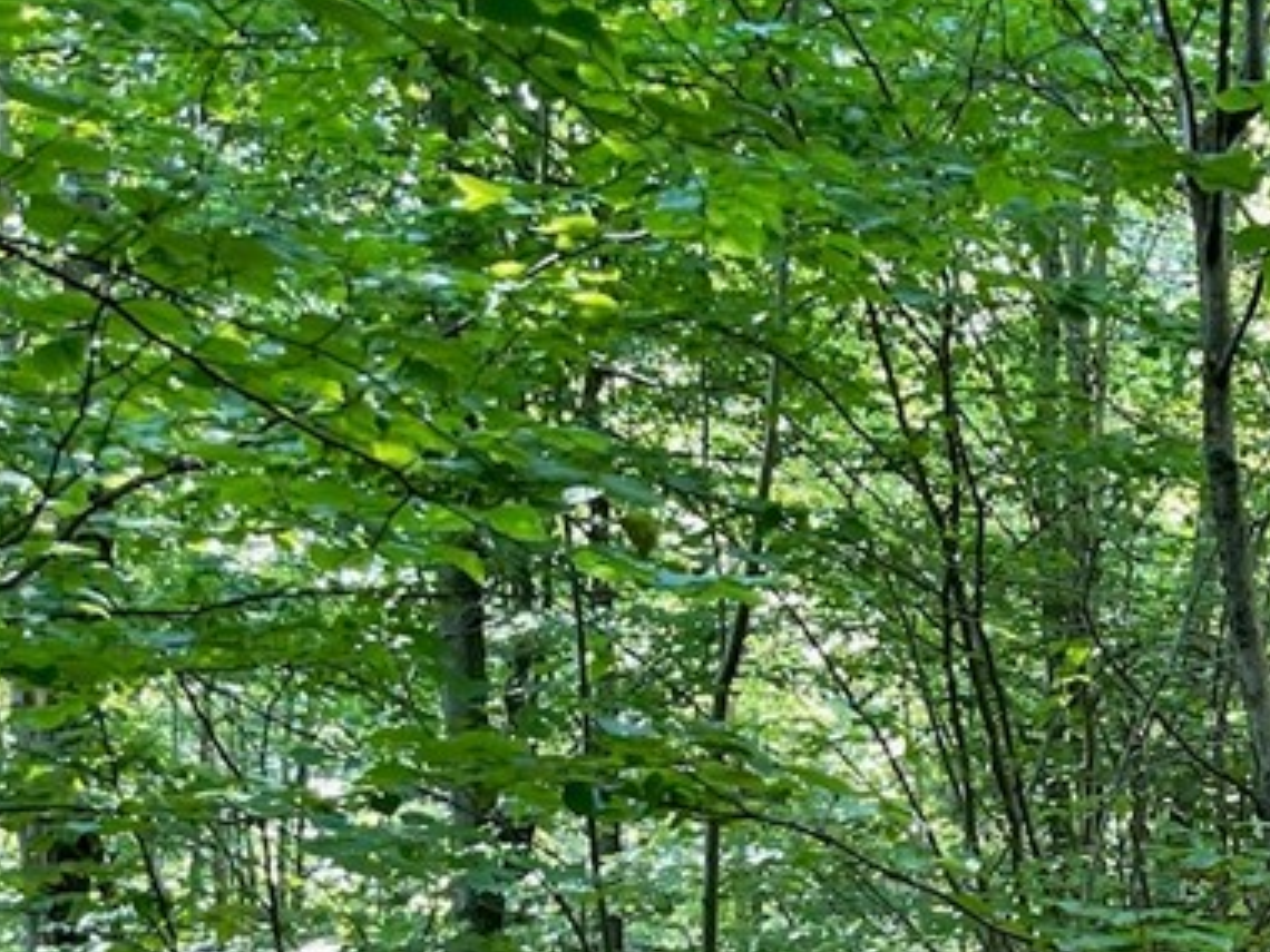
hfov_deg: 25.1
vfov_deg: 19.4
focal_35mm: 70
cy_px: 1231
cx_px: 1519
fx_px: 2568
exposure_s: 1/116
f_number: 1.6
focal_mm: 5.1
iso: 125
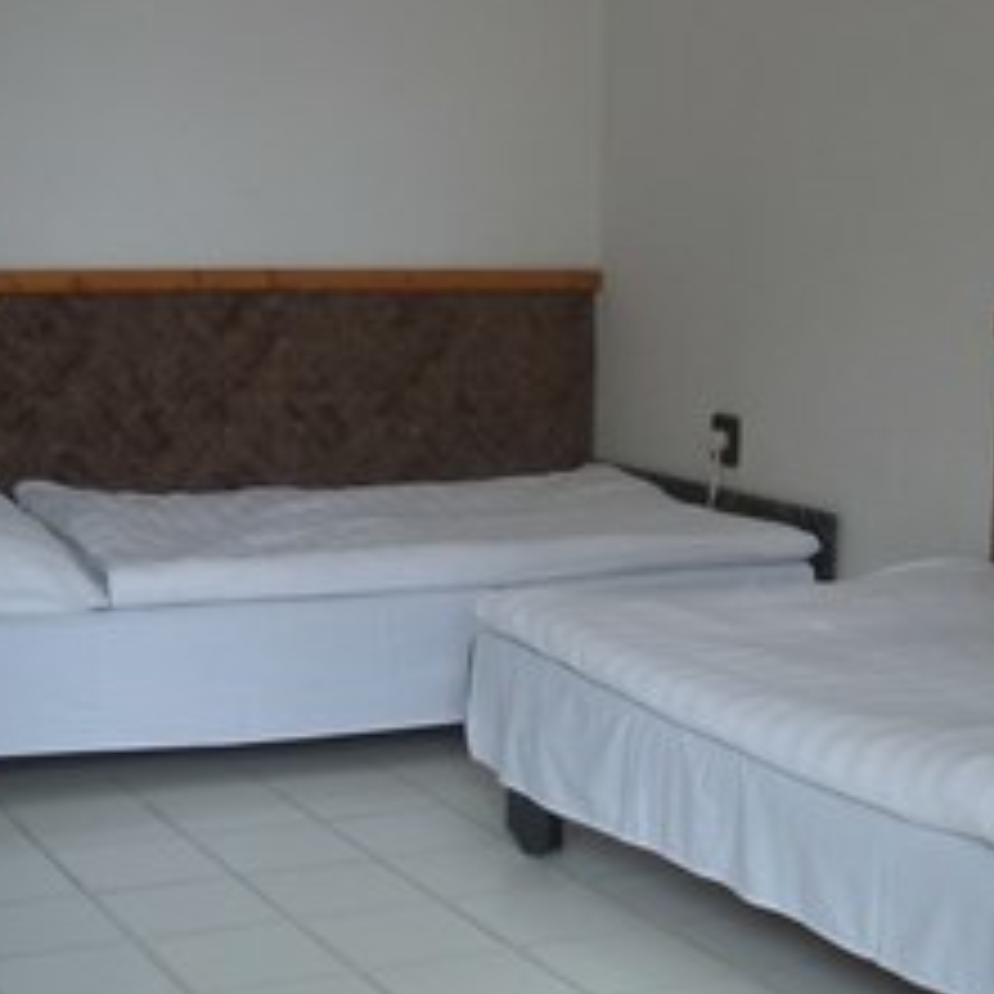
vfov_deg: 24.6
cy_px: 443
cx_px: 558
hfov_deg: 24.6
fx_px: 2274
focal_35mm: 70
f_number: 2.6
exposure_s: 1/125
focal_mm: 5.8
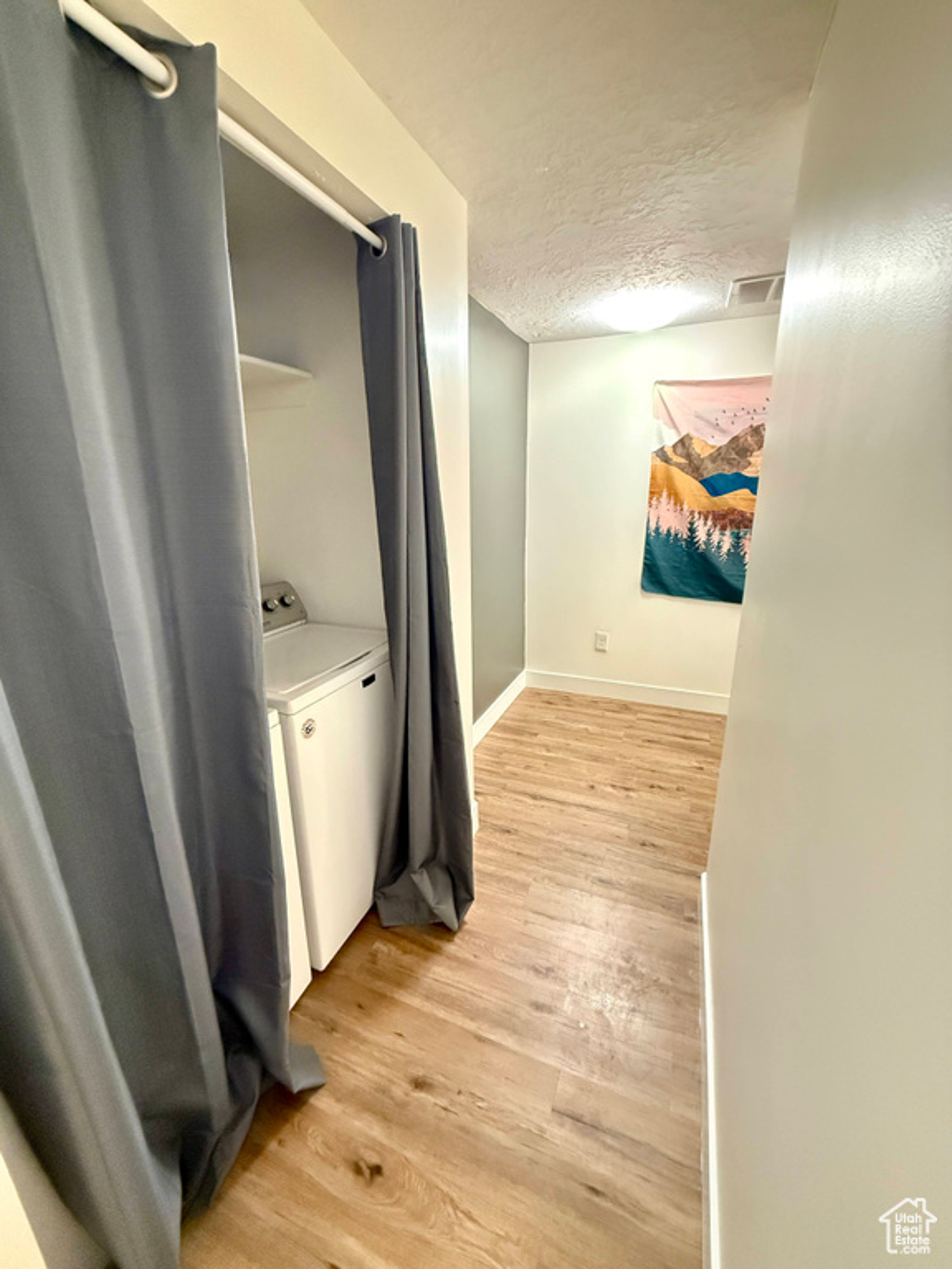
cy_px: 634
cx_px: 476
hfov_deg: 85.7
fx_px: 513
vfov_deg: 102.1
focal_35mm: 14
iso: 1250
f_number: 2.2
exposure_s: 1/30
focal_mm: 2.22
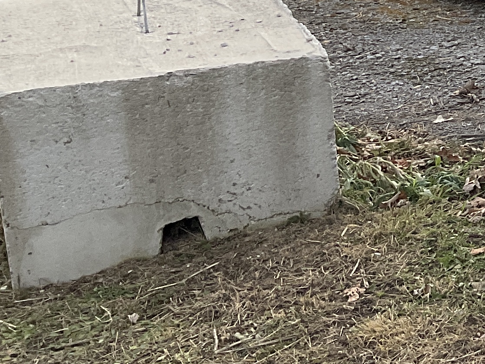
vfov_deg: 13.7
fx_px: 1471
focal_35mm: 105
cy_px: -63
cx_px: 822
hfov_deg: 16.3
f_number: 1.8
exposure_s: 1/1730
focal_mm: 3
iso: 16
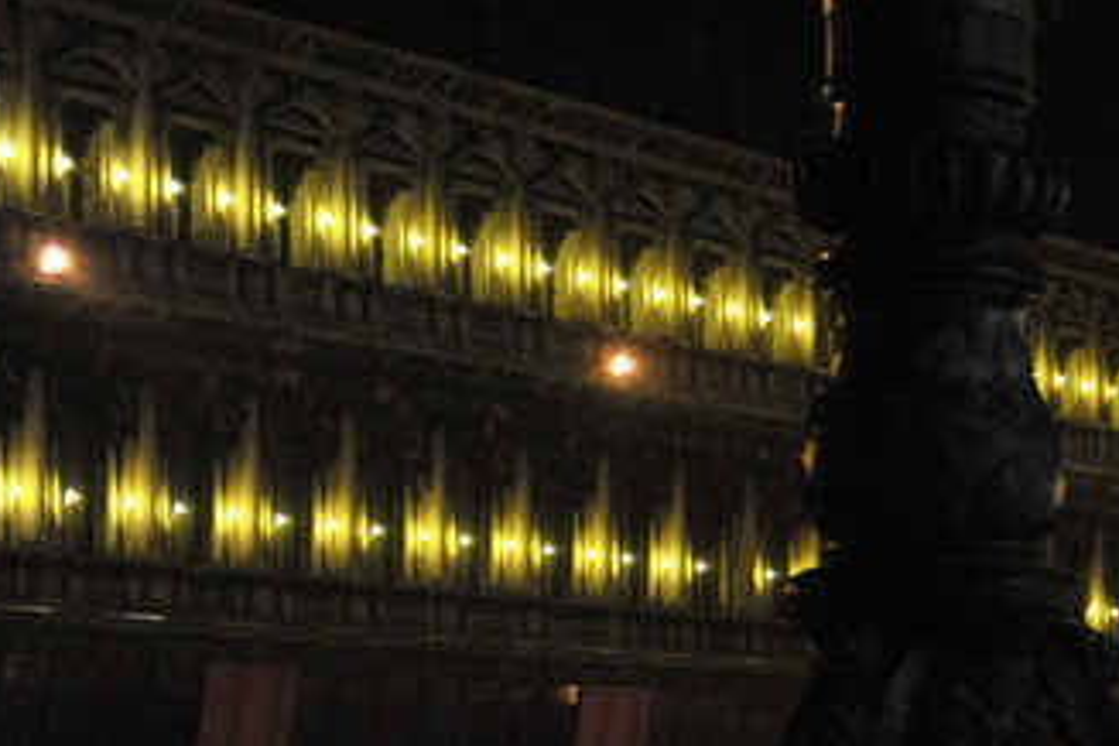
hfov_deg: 13.7
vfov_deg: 9.8
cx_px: 1803
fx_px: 4320
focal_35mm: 139
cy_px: 760
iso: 3200
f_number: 3.2
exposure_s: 1/50
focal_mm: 42
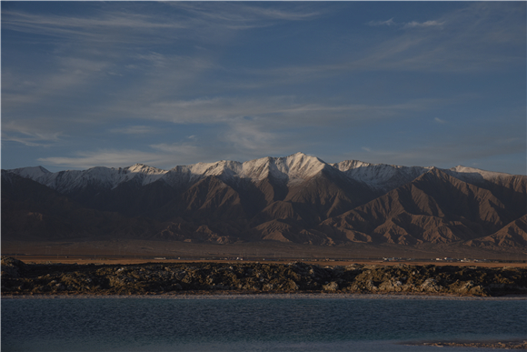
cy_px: 176
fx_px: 966
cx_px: 264
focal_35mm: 66
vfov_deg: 20.6
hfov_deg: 30.5
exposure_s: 1/1000
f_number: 7.1
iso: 200
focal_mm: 66
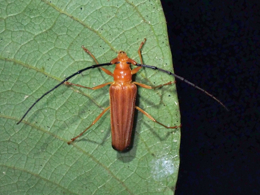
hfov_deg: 27.4
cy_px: 98
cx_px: 130
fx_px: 533
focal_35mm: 71
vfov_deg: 20.7
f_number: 16
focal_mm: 12.73
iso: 800
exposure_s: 1/500
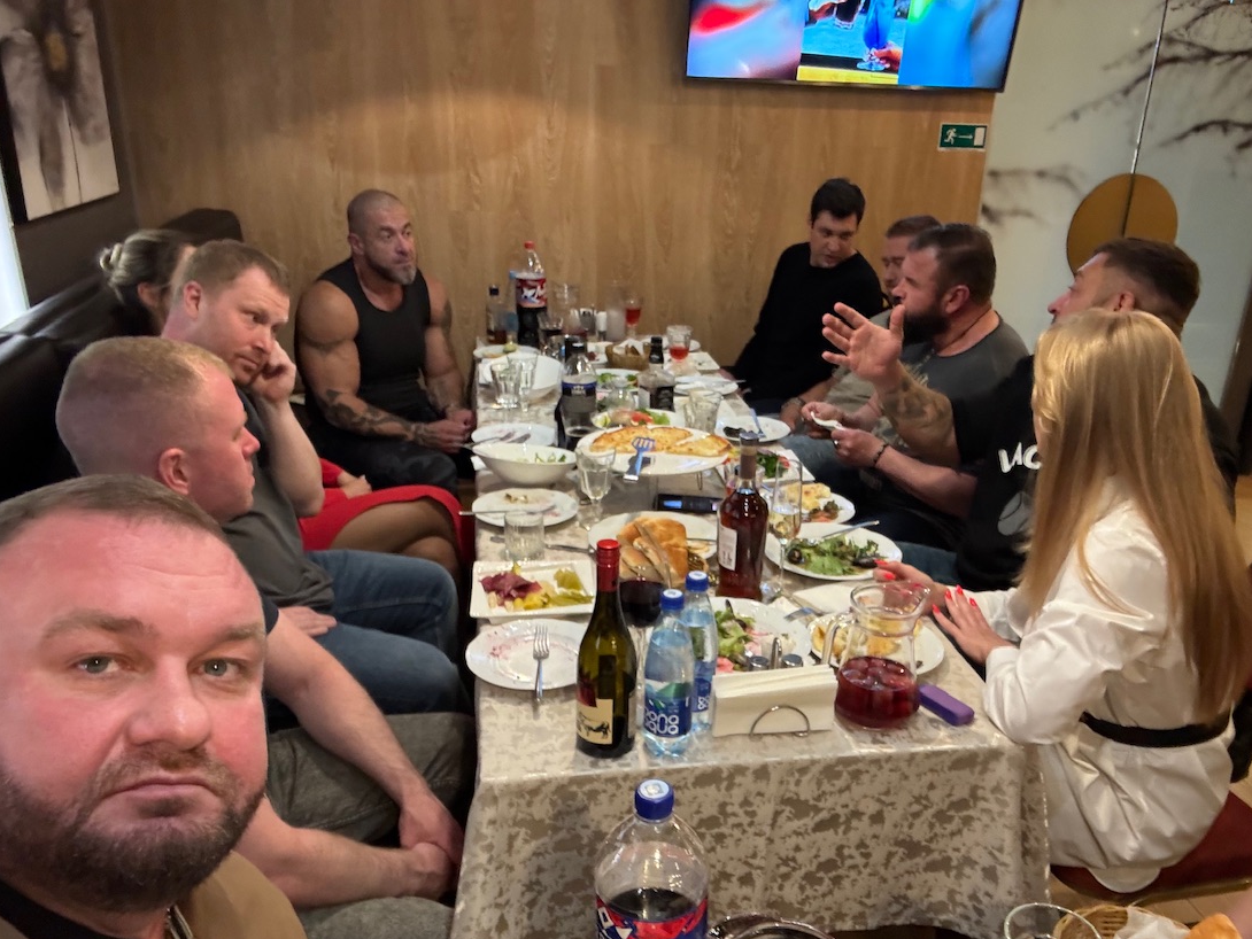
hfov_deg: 65.1
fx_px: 977
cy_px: 550
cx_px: 694
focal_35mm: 27
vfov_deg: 51.1
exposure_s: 1/25
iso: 400
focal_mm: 2.69
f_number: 1.9
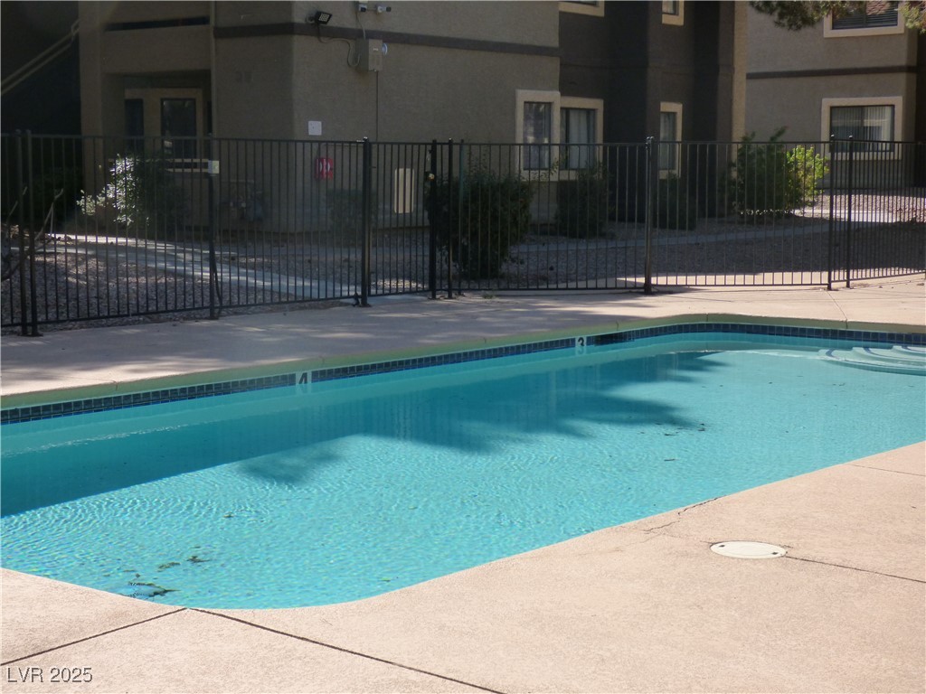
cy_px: 347
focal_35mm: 63
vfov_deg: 23.3
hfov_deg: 30.7
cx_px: 463
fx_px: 1685
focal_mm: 11.21
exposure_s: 1/1000
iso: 200
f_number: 4.2
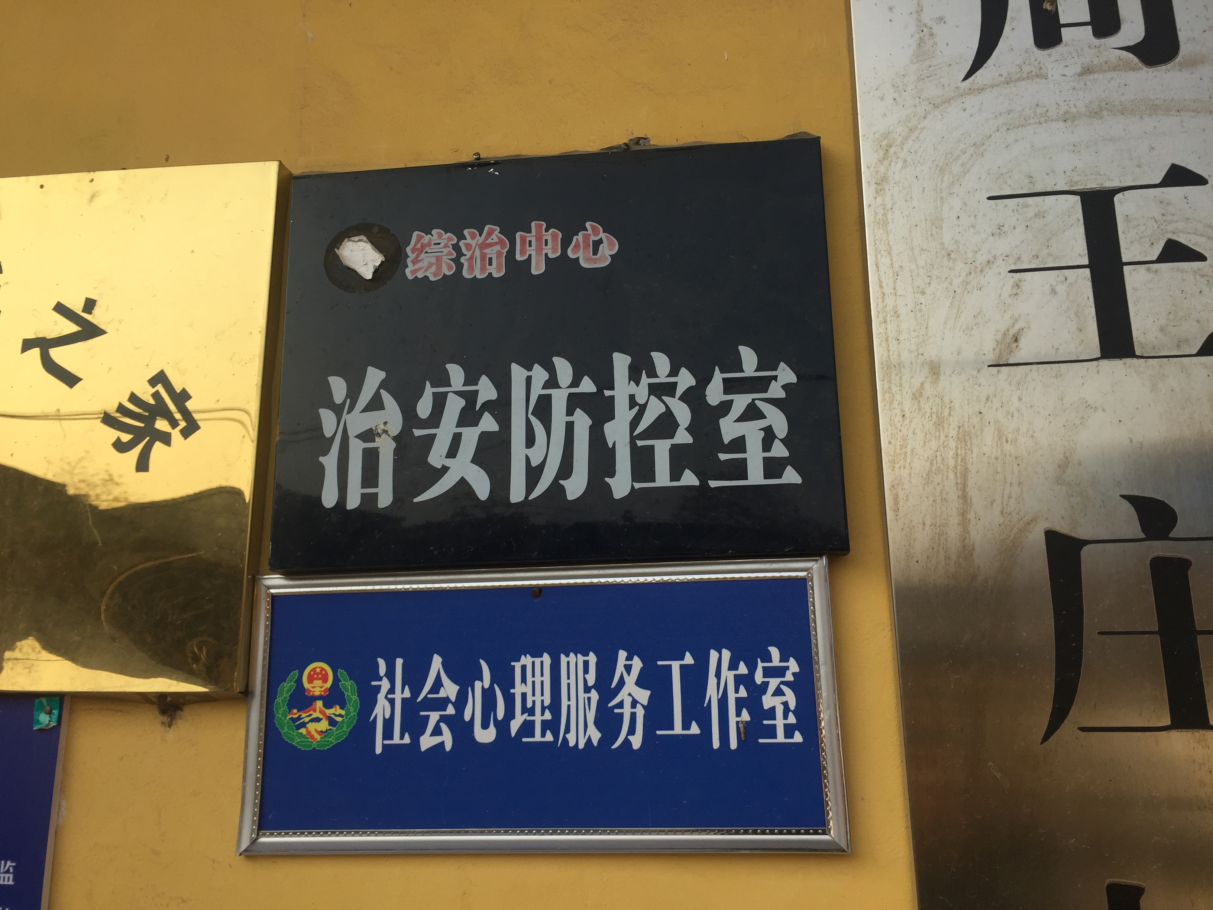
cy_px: 455
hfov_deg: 61.7
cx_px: 606
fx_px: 1016
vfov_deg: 48.2
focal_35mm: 29
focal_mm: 4.15
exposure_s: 1/1522
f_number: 2.2
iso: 32
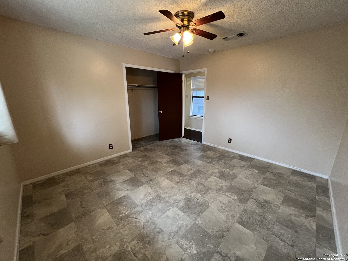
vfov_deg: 89.9
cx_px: 174
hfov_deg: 106.2
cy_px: 130
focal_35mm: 13
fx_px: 131
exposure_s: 1/60
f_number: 1.8
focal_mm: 1.57
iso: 320
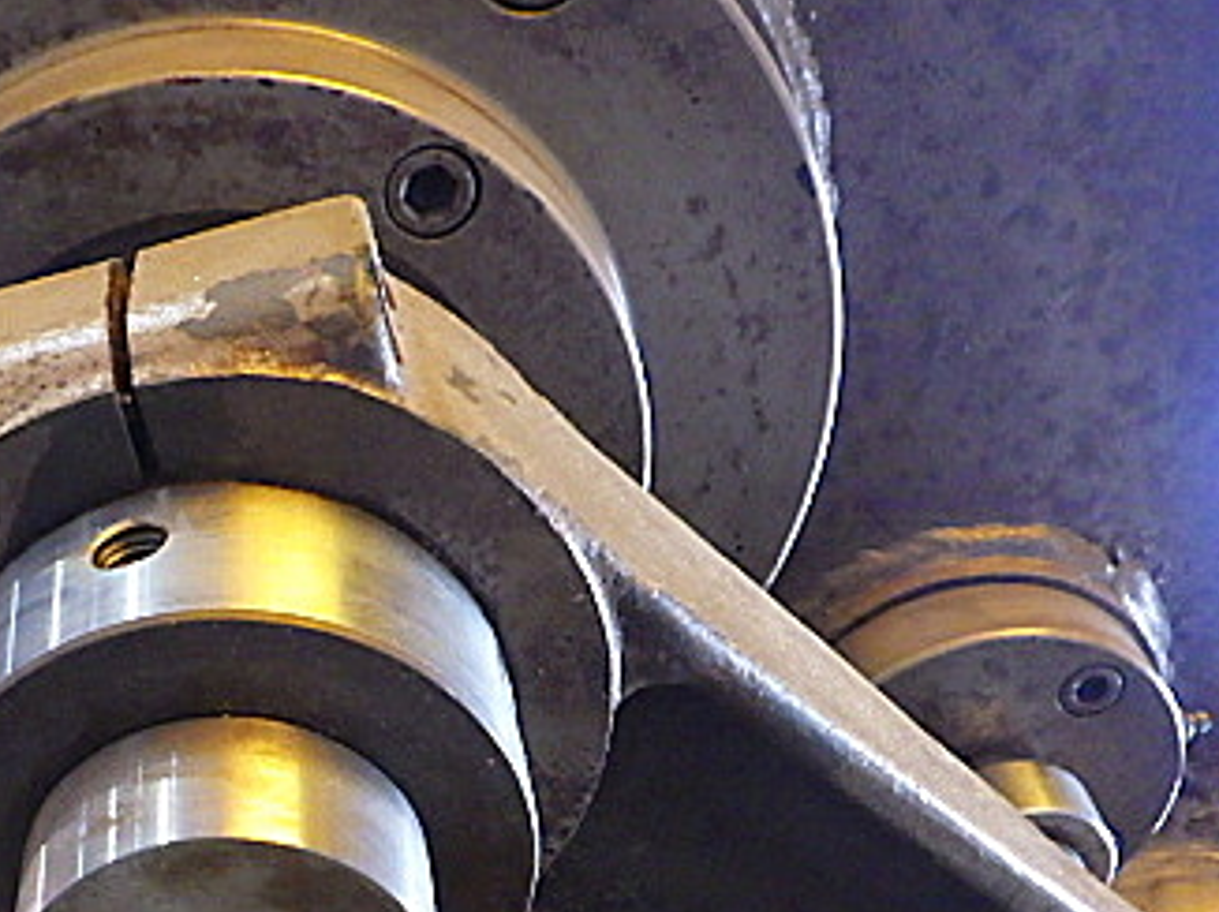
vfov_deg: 25.9
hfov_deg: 33.7
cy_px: 777
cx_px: 202
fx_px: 1935
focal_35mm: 55
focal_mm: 5
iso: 1600
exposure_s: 1/40
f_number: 3.5
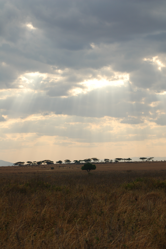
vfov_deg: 16.7
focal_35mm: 123
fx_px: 852
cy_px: 124
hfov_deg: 11.1
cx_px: 83
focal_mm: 82
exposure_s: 1/800
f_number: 5.6
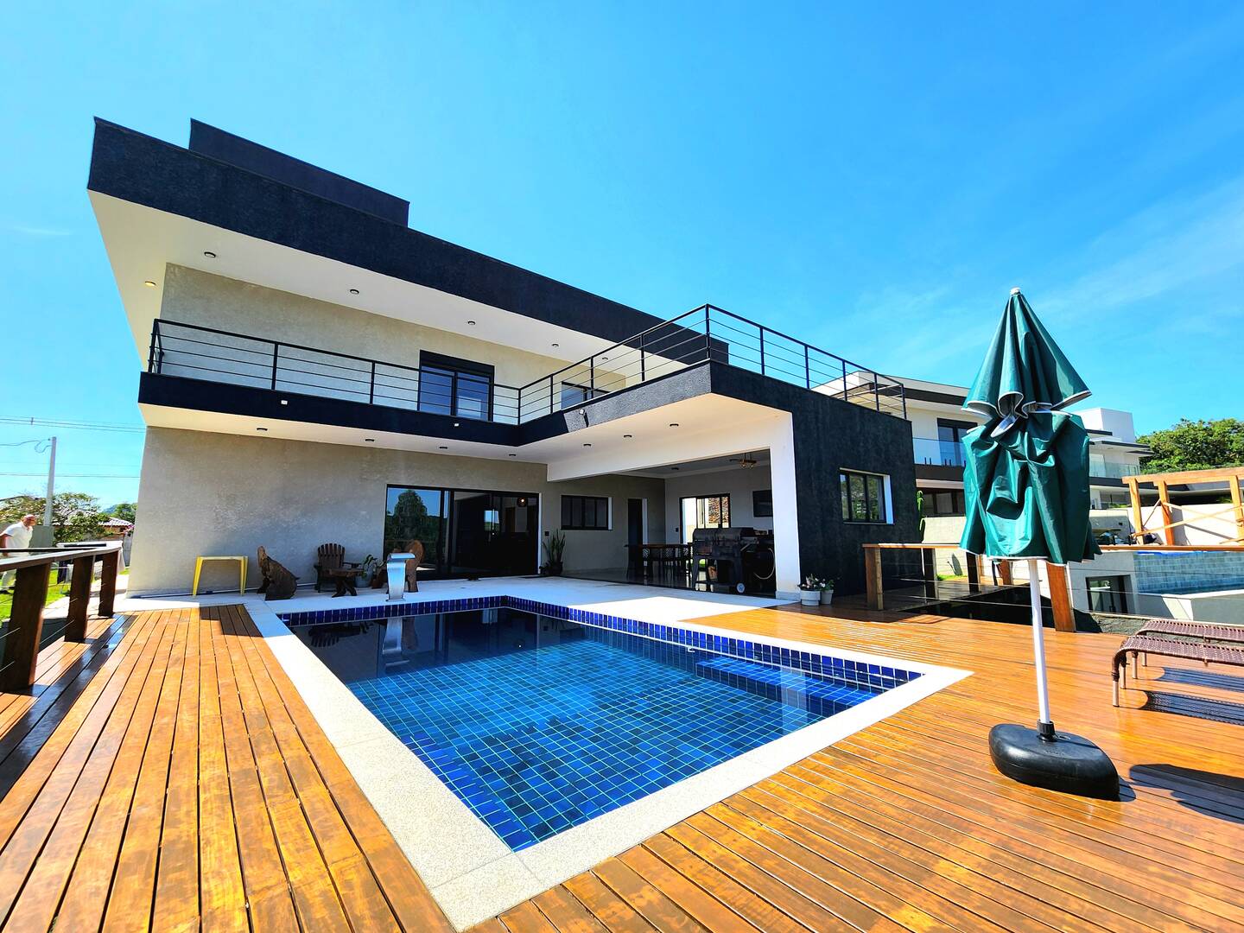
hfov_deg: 106.2
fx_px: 467
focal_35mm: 13
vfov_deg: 89.9
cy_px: 466
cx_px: 622
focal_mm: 2.2
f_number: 2.2
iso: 50
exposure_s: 1/1667
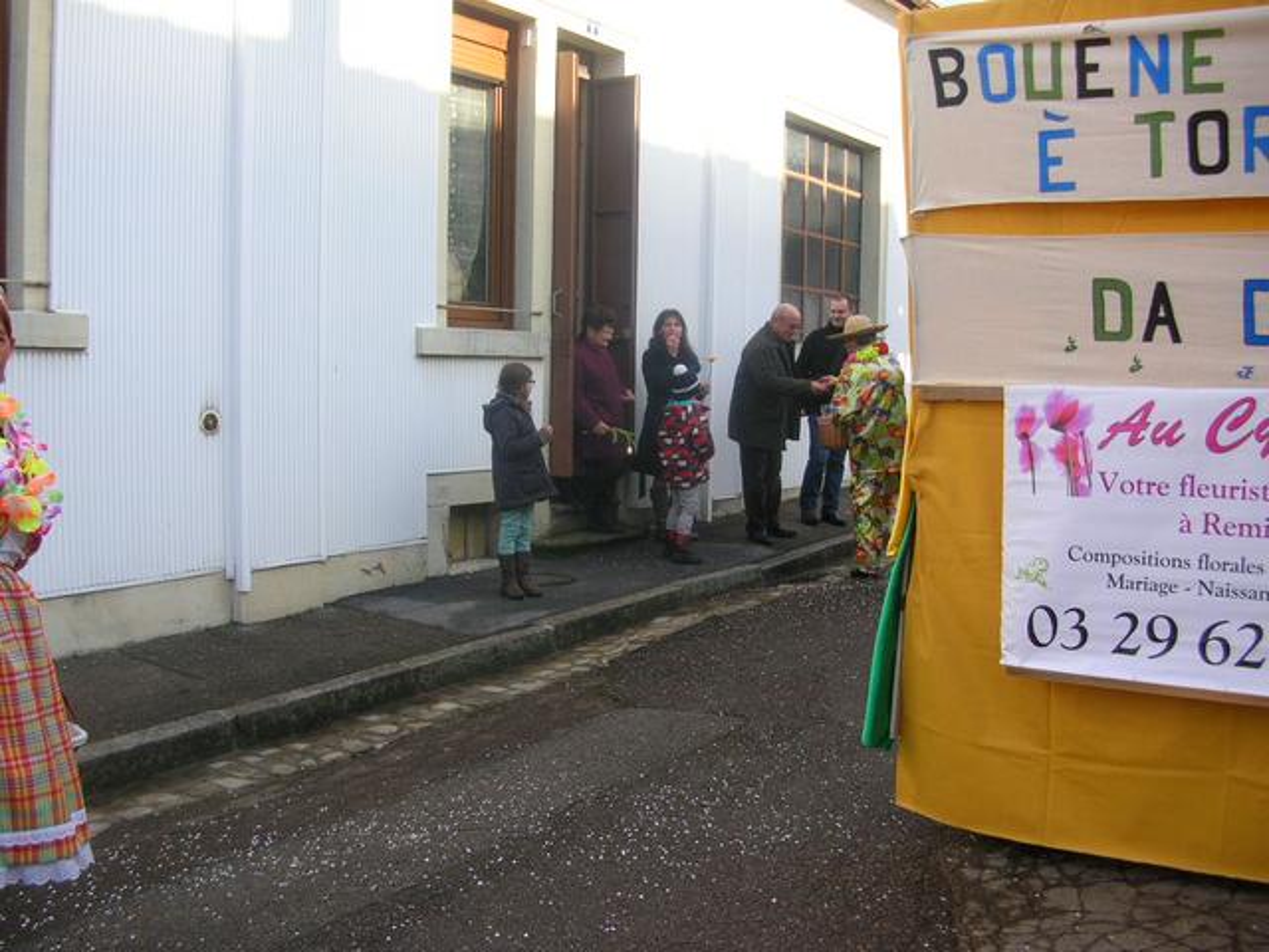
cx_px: 634
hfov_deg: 52.6
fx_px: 1283
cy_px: 476
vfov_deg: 40.7
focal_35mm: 35
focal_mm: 5.8
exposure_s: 1/373
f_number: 2.8
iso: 50
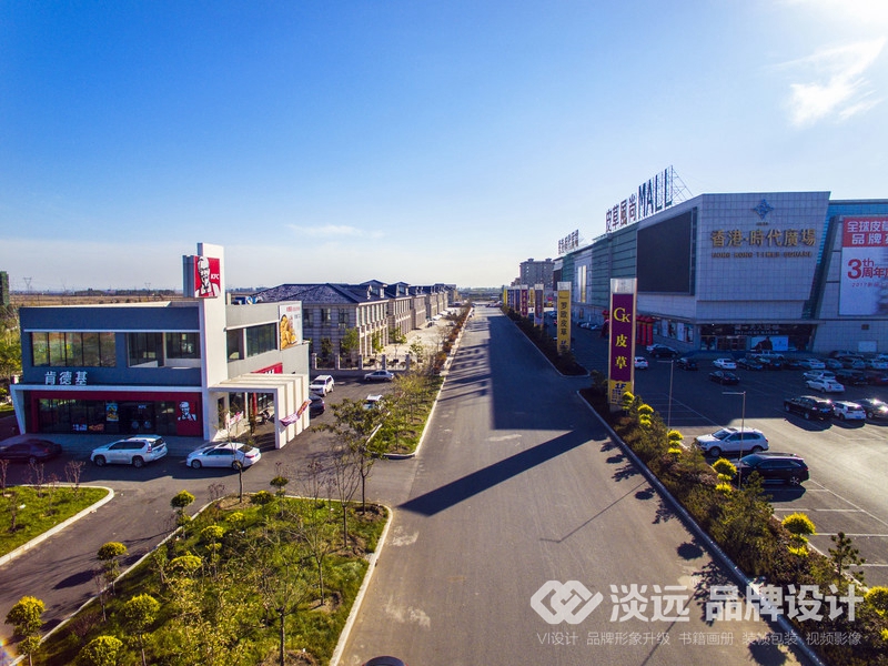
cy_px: 333
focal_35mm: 20
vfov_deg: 66.0
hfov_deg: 81.7
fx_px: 513
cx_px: 444
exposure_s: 1/160
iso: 100
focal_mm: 3.61
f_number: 2.8
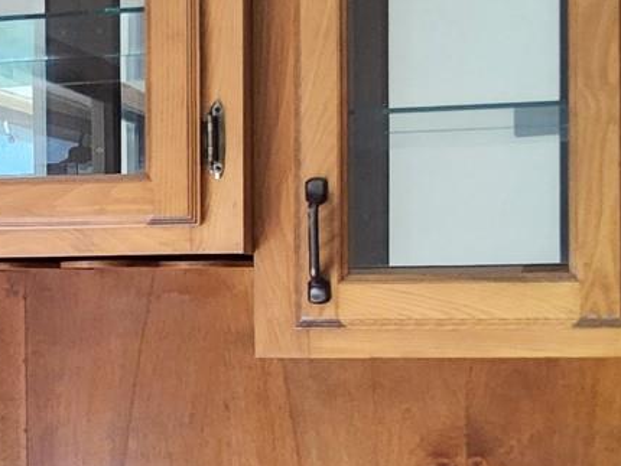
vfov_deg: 15.8
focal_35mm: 93
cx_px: -22
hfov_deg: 20.3
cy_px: 355
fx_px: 1669
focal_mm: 3.08
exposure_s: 1/120
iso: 500
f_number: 2
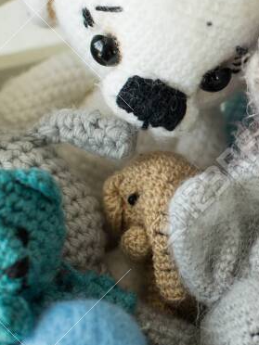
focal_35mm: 168
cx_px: 377
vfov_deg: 11.8
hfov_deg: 8.7
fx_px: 1676
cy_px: 153
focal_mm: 50
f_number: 2.8
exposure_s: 1/400
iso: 320
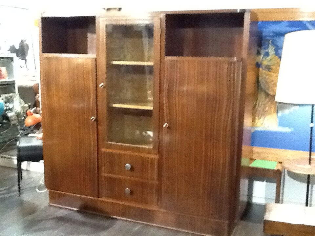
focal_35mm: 44
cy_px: 118
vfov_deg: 32.9
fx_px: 400
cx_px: 158
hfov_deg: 42.9
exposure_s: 1/15
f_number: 2.4
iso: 500
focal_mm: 2.03
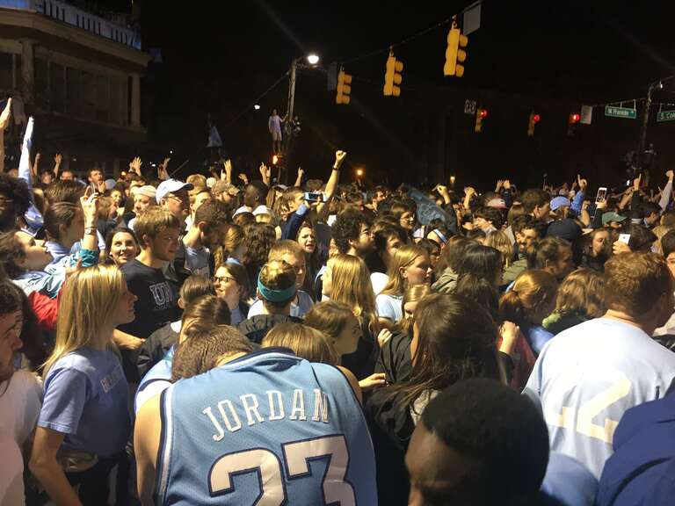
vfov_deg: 48.2
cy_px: 253
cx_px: 338
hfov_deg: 61.7
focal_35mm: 29
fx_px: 565
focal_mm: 4.15
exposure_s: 1/30
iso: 80
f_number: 2.2
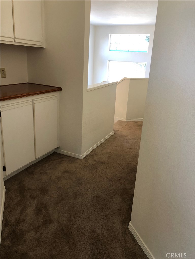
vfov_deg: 63.4
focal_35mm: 28
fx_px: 210
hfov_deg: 49.7
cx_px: 98
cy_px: 130
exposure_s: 1/30
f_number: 1.8
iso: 32
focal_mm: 3.99
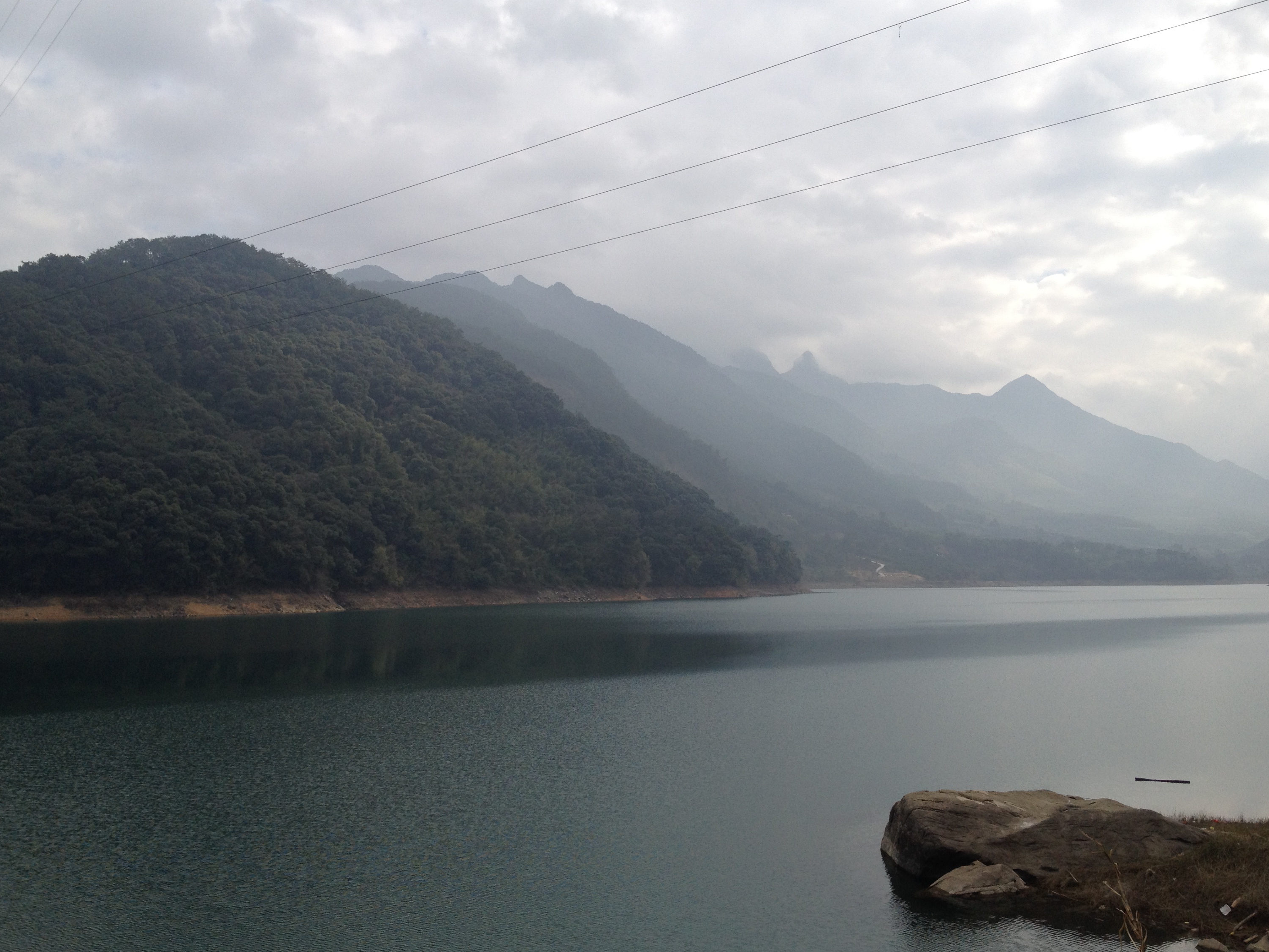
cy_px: 463
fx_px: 1393
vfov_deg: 37.7
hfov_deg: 48.9
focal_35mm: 38
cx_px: 591
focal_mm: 4.28
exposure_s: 1/1727
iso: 50
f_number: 2.4
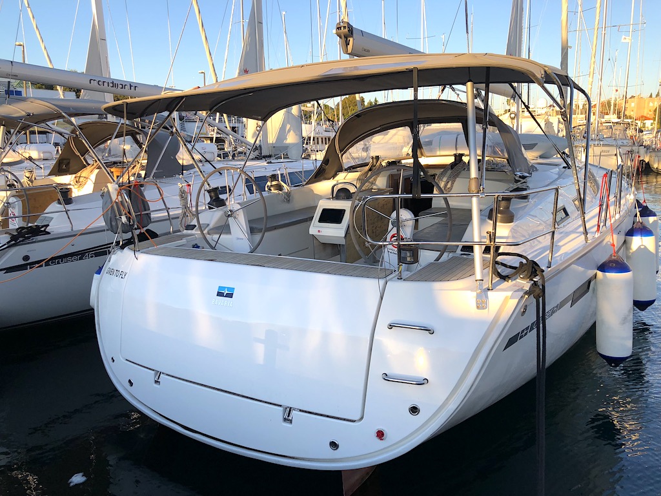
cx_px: 330
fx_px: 535
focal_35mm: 28
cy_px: 248
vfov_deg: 49.7
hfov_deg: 63.4
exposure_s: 1/649
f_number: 1.8
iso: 20
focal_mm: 3.99
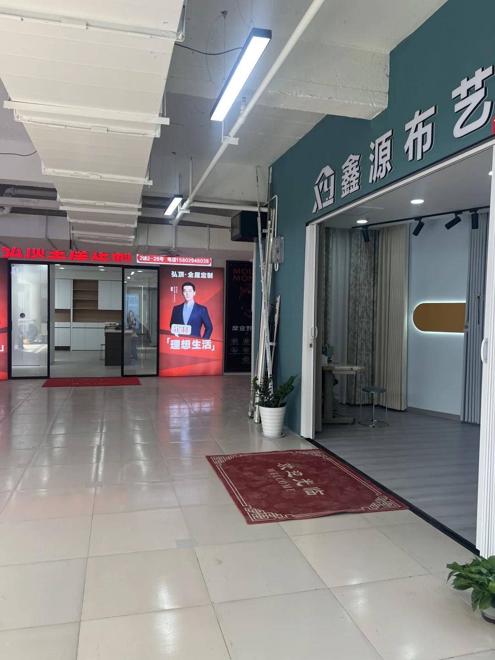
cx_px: 248
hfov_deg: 53.1
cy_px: 330
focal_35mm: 26
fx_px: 496
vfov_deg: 67.3
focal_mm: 5.7
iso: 40
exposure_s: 1/184
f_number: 1.5
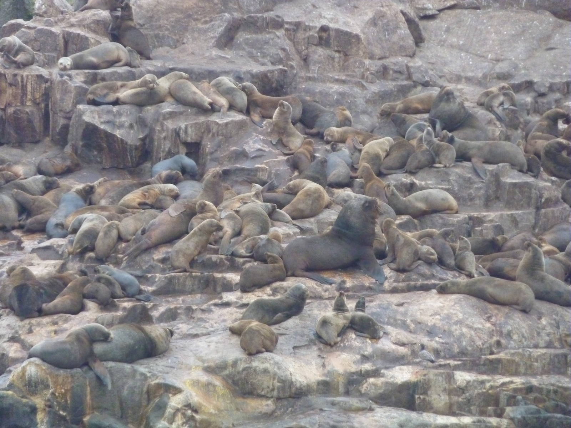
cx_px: 286
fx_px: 4949
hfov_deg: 6.6
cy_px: 214
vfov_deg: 5.0
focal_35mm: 300
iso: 800
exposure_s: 1/125
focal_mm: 49.2
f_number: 4.9
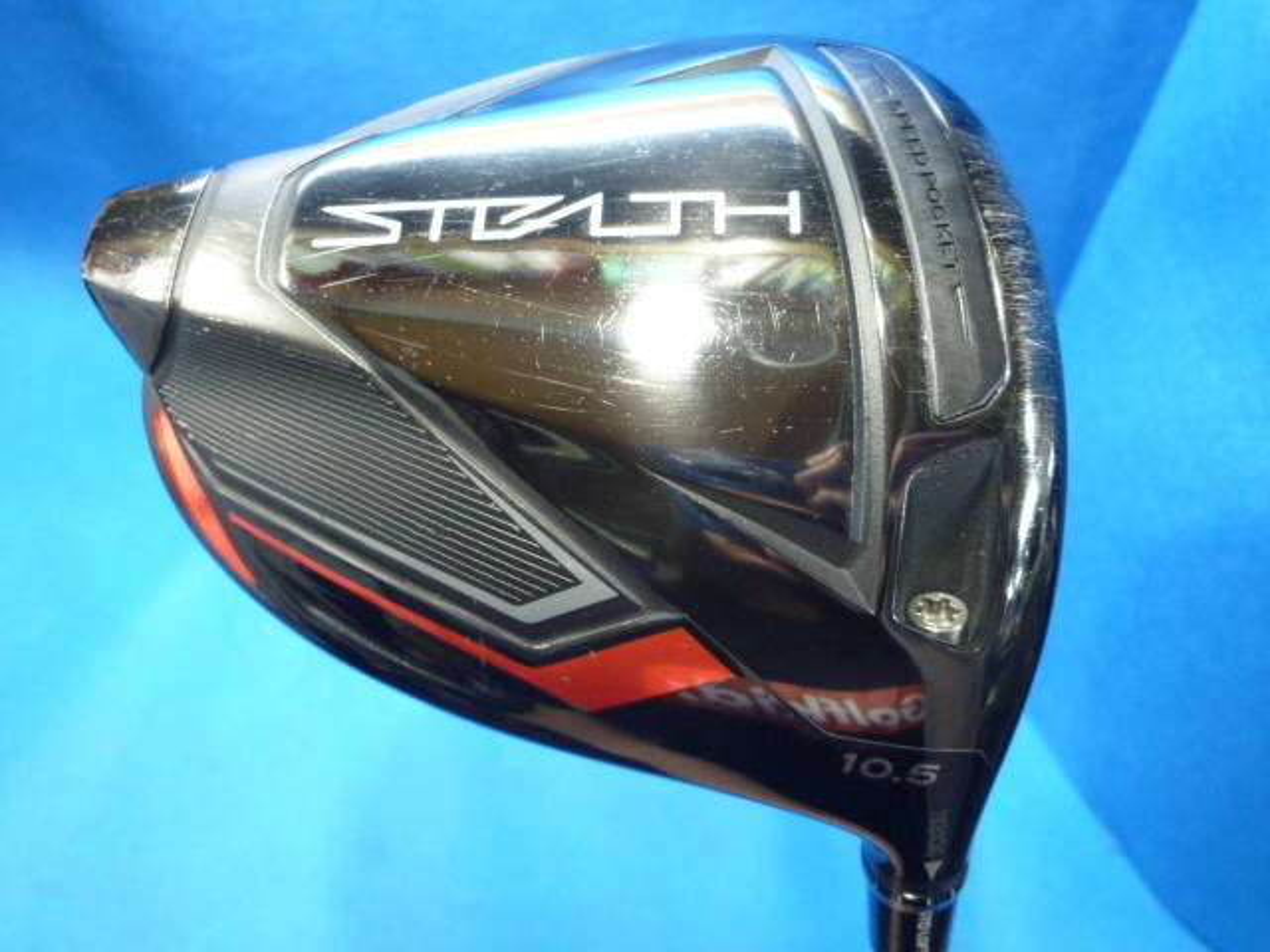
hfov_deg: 61.7
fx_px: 1064
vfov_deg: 48.2
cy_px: 476
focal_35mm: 29
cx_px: 635
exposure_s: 1/20
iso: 400
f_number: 3
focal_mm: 5.2
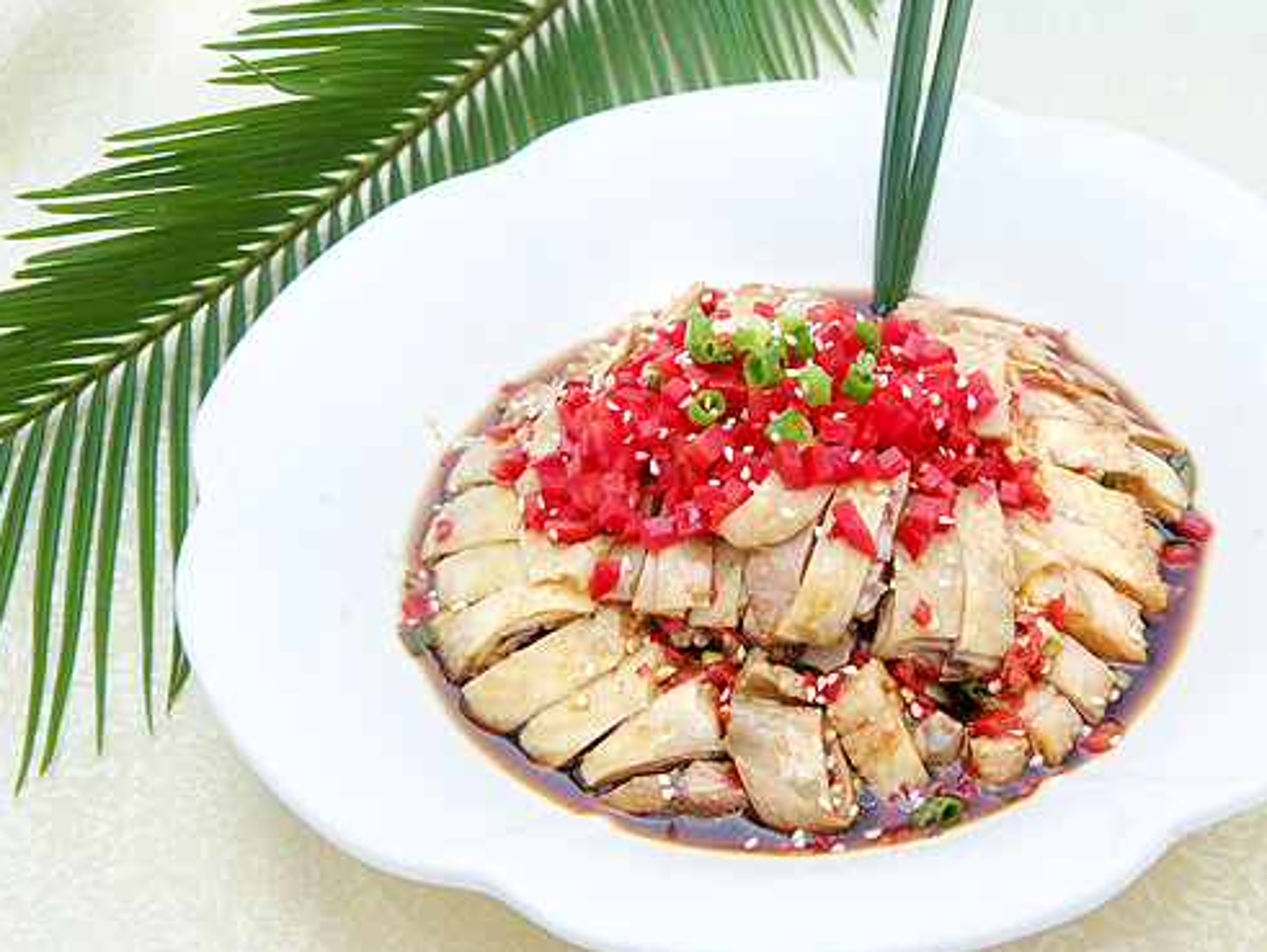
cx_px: 712
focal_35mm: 79
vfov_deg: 18.7
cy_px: 476
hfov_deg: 24.7
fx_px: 2894
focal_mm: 48
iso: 200
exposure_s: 1/125
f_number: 10
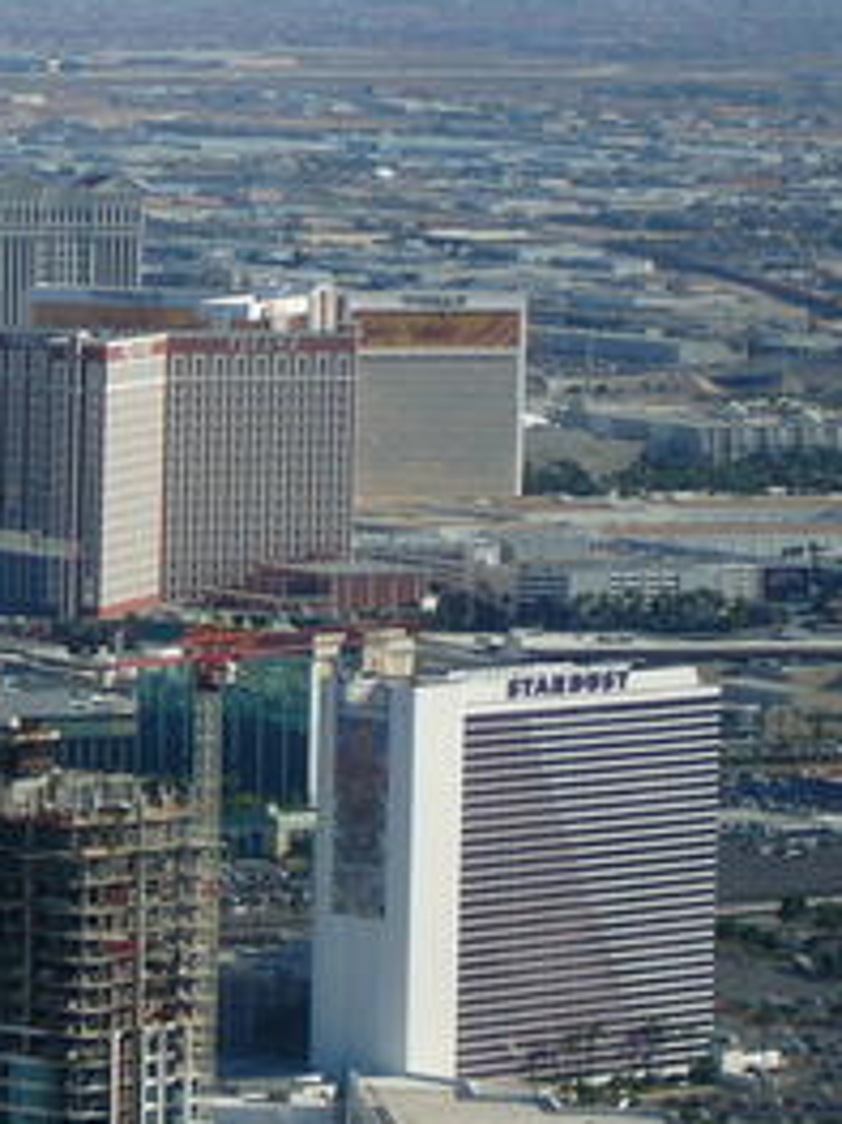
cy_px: 222
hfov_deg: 5.8
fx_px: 8309
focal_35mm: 256
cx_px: -312
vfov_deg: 7.7
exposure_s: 1/125
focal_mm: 17.4
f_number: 4.9
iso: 50
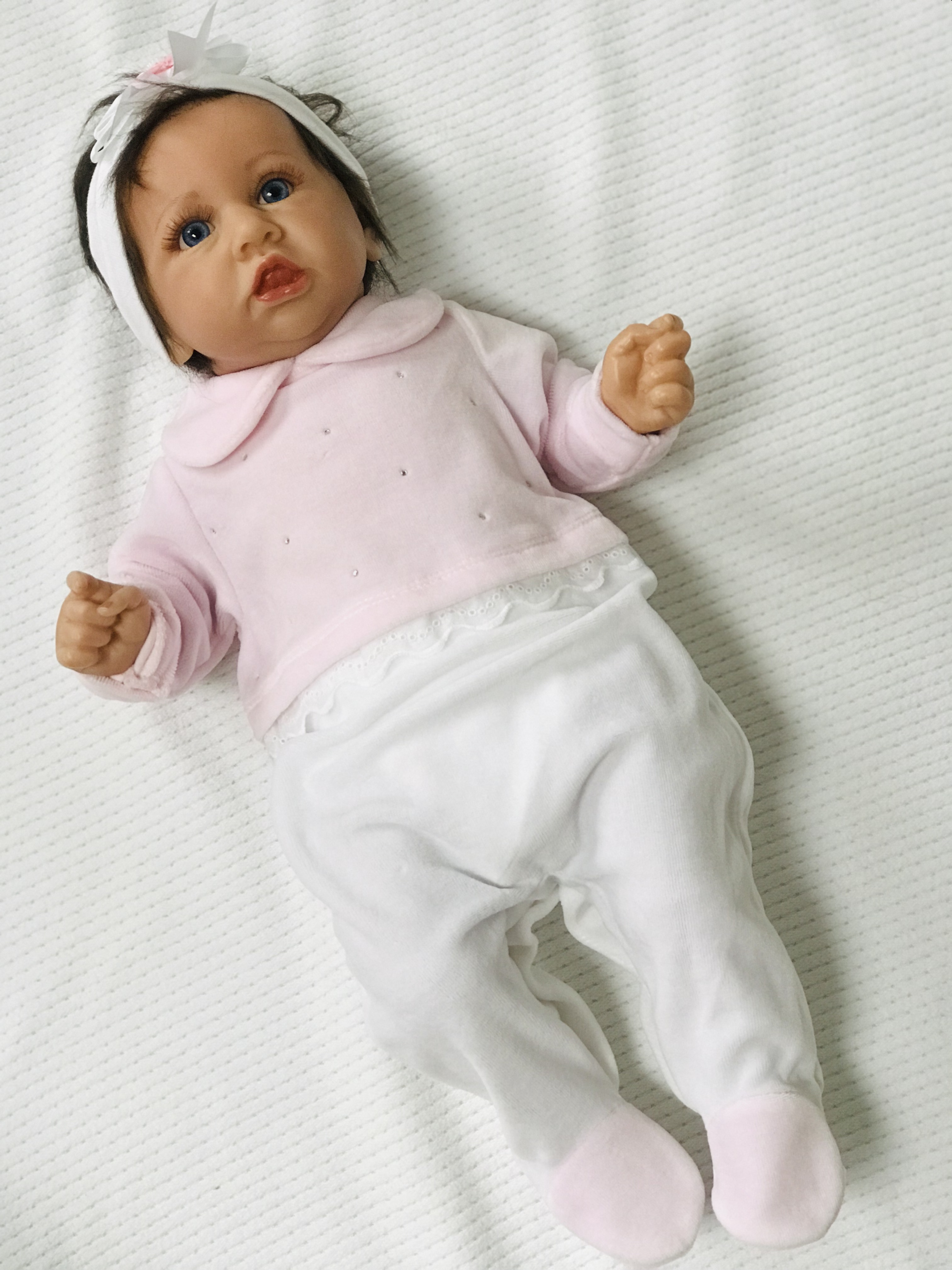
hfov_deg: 25.7
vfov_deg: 33.8
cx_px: 476
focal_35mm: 57
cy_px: 635
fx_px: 2090
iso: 100
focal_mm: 6.6
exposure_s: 1/50
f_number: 2.8
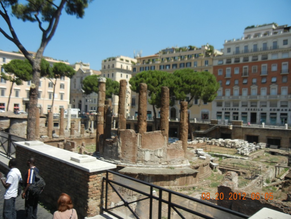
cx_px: 146
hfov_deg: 60.0
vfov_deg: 46.8
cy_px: 110
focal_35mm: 30
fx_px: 252
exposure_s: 1/344
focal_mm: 5.4
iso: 160
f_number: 7
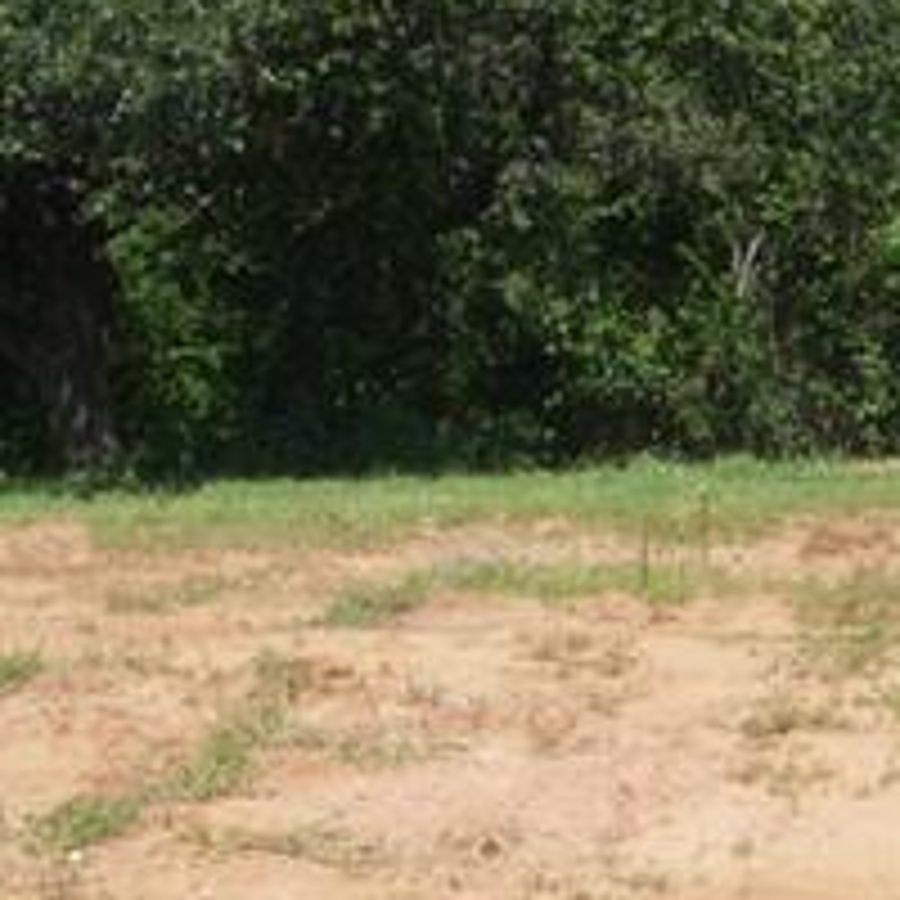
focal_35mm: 145
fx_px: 4265
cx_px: 1080
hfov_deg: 11.8
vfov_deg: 12.0
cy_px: 189
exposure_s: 1/50
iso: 100
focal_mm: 16
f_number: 16
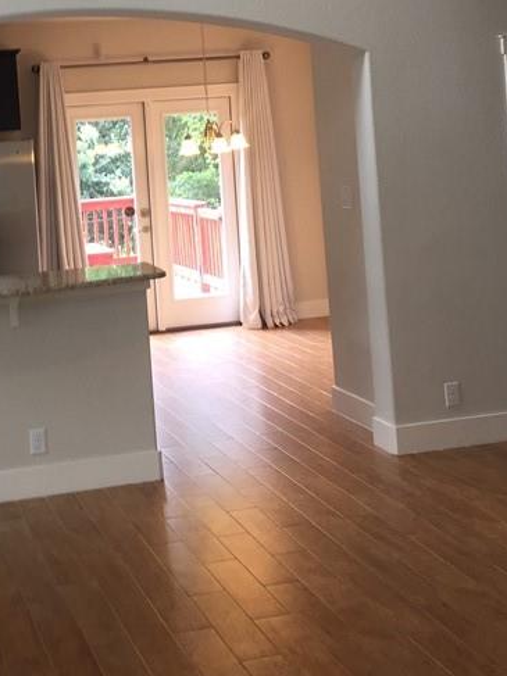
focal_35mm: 61
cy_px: 132
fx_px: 1192
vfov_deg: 30.9
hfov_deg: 23.6
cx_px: 99
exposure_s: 1/60
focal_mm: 4.15
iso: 40
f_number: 2.2
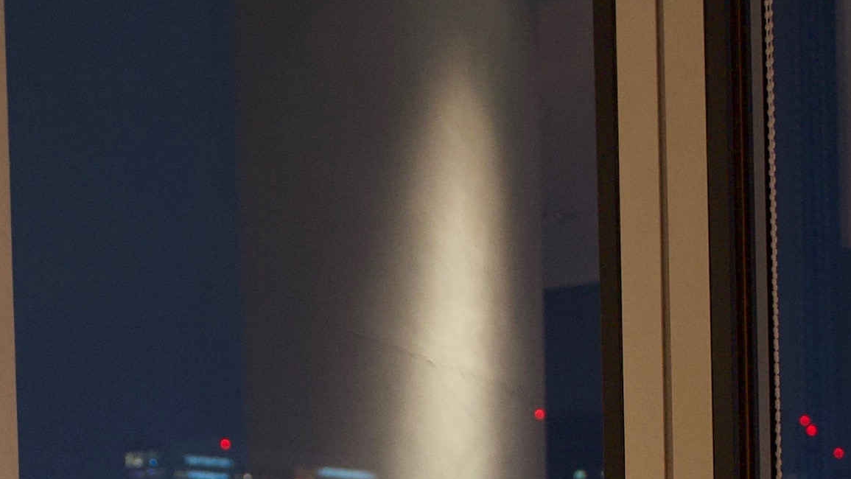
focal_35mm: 131
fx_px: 2956
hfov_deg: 16.3
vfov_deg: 8.5
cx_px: 265
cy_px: 1100
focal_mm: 24
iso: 1600
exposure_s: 1/60
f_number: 3.2
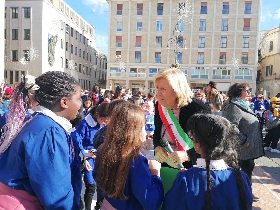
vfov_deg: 51.4
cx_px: 140
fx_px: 218
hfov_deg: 65.3
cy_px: 105
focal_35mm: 27
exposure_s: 1/607
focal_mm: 4.75
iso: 50
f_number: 1.8
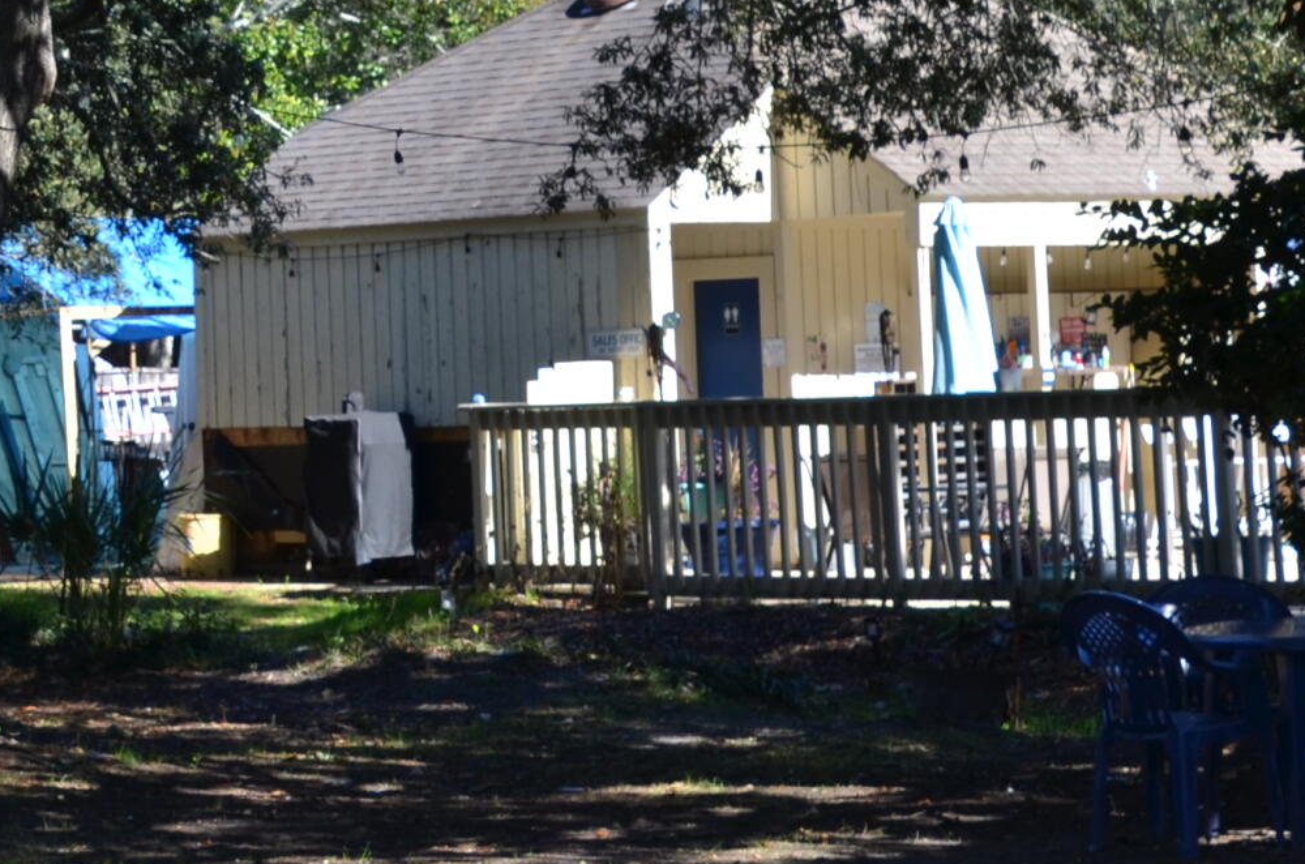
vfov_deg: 10.1
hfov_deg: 14.9
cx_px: -60
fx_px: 4883
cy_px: 144
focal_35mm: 135
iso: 180
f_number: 8
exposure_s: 1/250
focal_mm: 30
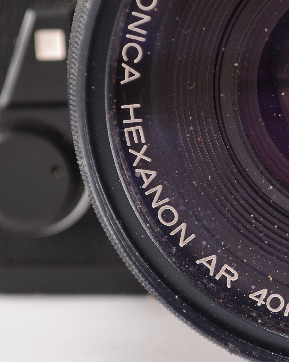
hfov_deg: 7.9
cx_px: 379
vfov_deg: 10.0
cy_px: 147
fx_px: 2055
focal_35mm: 192
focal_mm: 55
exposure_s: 1/80
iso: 100
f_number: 7.1
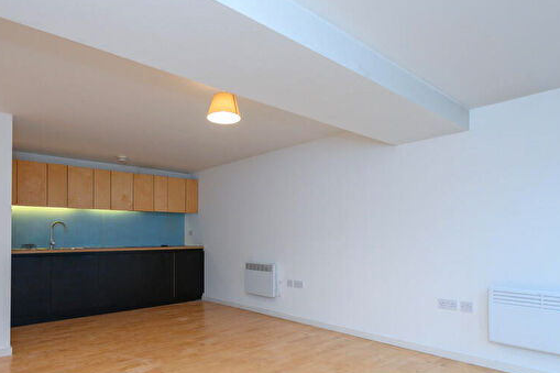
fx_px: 342
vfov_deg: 56.7
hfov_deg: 78.1
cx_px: 238
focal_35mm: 22
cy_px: 228
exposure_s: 1/15
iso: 640
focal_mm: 16
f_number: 7.1
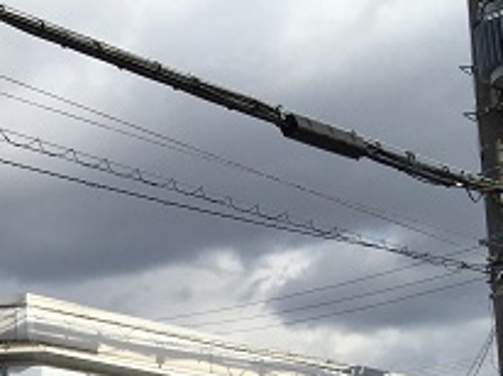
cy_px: 566
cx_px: -201
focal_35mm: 92
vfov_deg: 14.9
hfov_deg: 19.2
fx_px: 1335
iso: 32
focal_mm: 4.15
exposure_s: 1/3049
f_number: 2.2
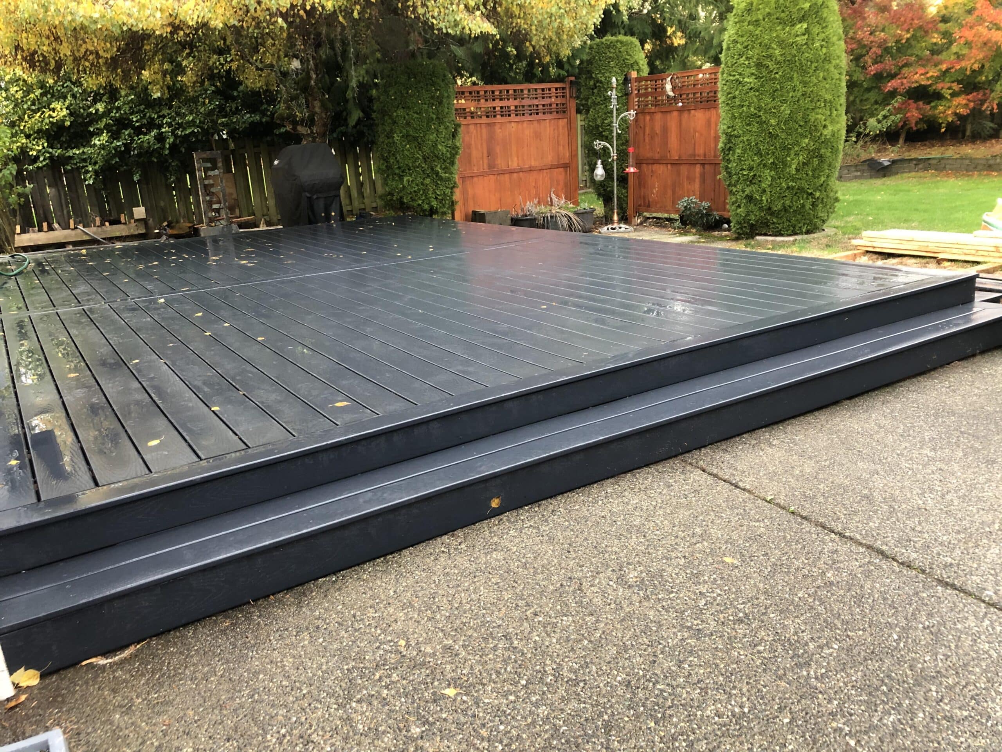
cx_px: 501
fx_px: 810
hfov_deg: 63.4
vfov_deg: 49.7
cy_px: 376
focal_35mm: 28
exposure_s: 1/15
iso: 64
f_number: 1.8
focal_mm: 3.99
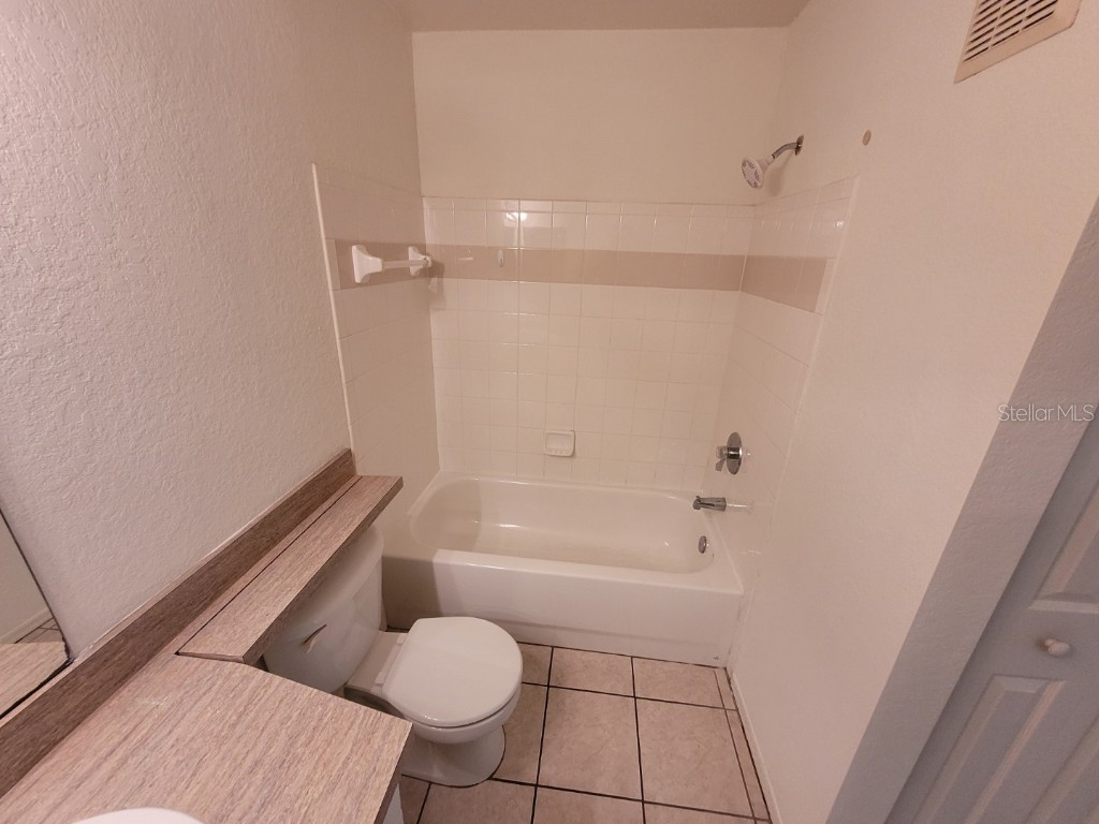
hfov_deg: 106.2
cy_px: 412
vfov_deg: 89.9
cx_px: 550
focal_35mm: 13
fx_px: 413
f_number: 2.2
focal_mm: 1.74
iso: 250
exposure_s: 1/60
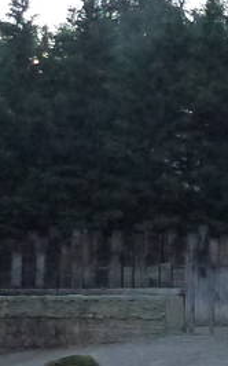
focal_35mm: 153
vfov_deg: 13.7
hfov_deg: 8.2
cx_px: 451
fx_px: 1523
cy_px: 256
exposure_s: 1/60
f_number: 3.3
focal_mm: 4.3
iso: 400
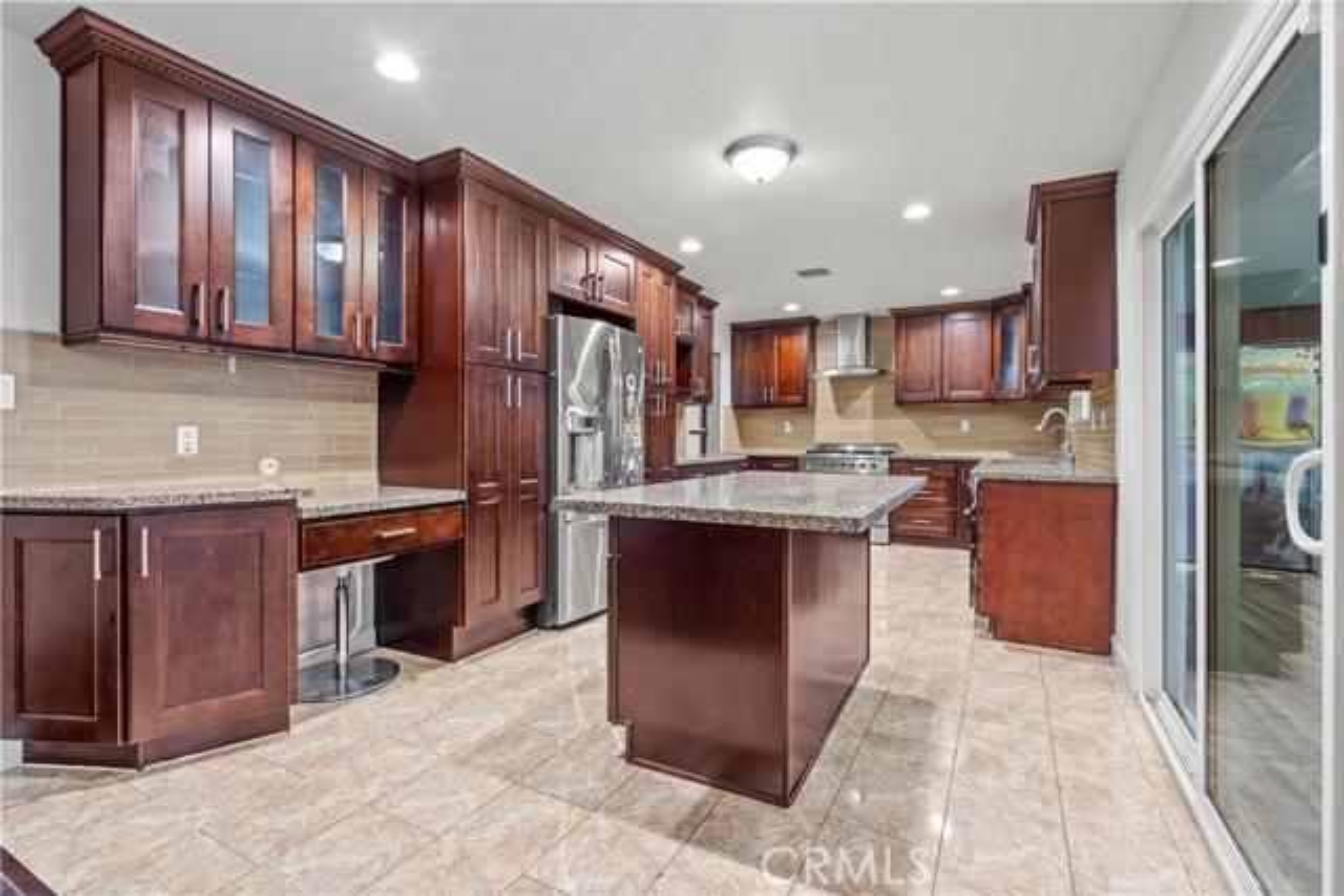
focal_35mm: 16
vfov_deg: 73.8
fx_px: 597
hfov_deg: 96.7
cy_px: 448
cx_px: 672
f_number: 8
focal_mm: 16
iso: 100
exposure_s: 4
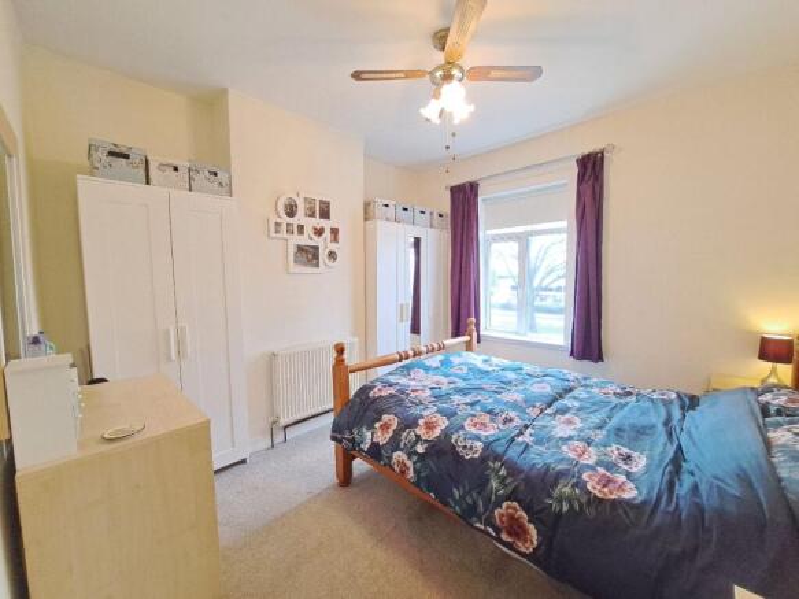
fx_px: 300
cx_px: 400
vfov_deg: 89.9
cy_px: 300
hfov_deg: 106.2
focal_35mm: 13
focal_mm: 1.74
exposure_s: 1/50
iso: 160
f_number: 2.2
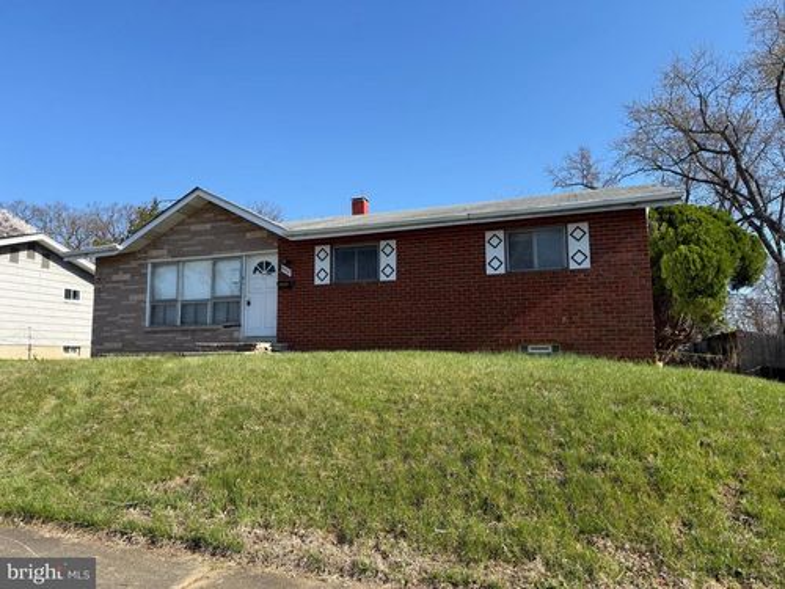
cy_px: 294
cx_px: 392
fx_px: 544
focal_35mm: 24
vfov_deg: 56.8
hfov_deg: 71.6
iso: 80
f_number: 1.78
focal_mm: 6.76
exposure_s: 1/2611
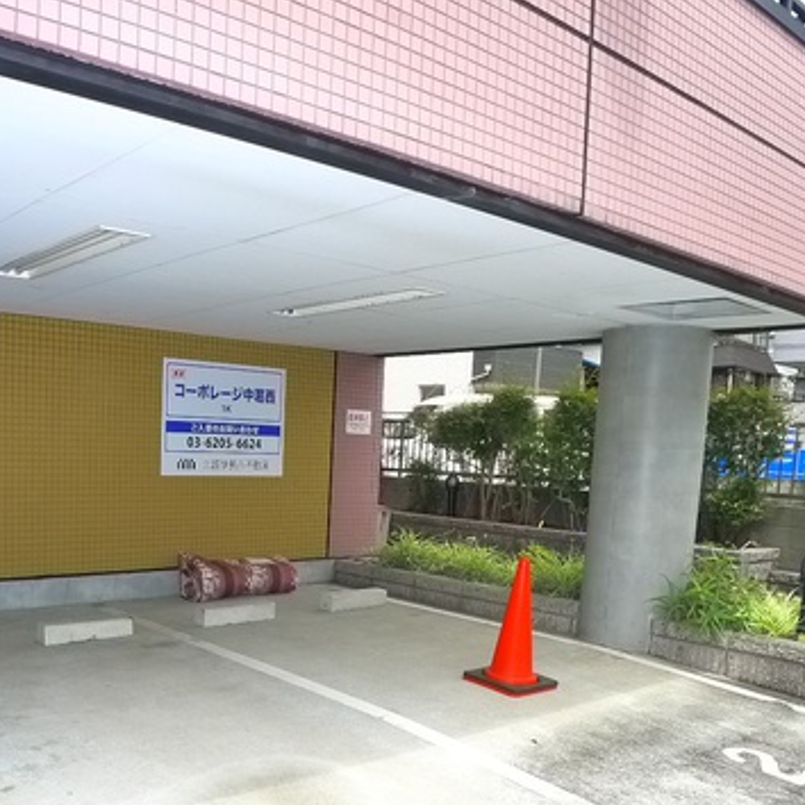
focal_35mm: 42
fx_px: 1105
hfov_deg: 39.3
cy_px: 581
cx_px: 239
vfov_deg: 39.2
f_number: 3.2
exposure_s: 1/400
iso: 400
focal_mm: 5.1
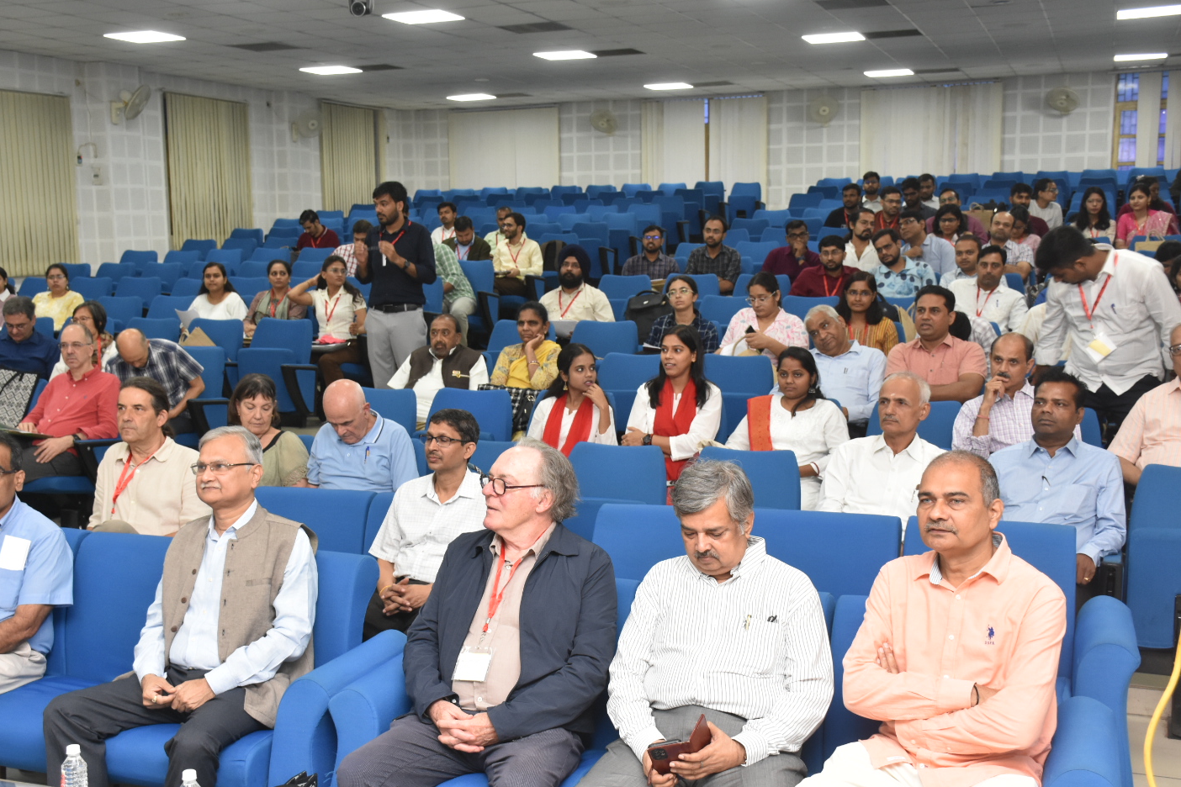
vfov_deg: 29.8
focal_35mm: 45
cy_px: 435
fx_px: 1476
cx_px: 543
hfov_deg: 43.6
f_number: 5.6
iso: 1100
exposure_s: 1/60
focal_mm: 26
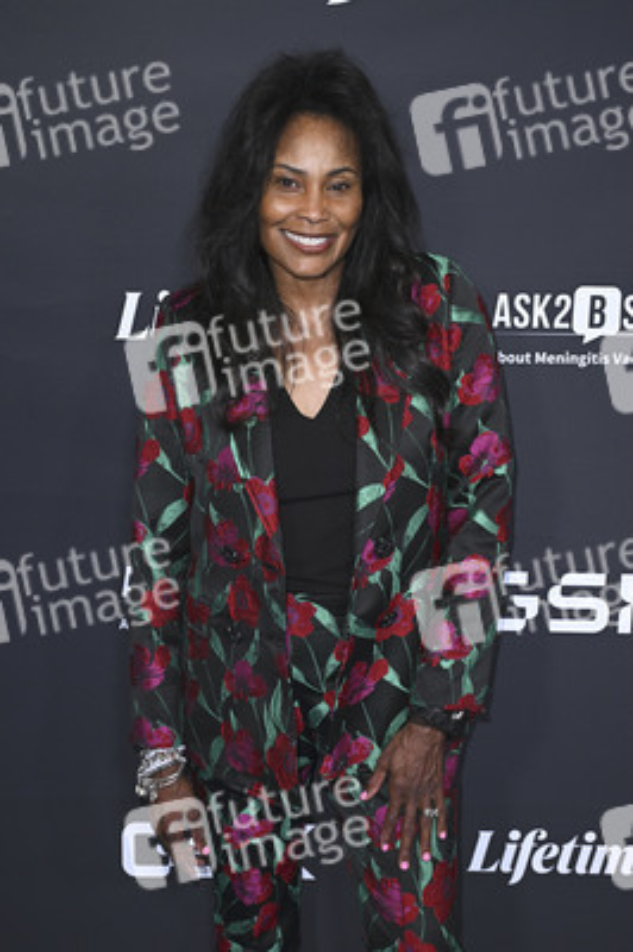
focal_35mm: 52
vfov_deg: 38.2
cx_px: 316
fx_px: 1374
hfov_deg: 25.9
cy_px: 476
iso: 1600
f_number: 5.6
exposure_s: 1/200
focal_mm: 52
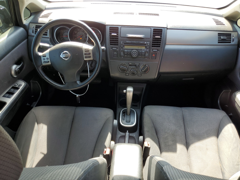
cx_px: 120
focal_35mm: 26
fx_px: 180
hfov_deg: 67.3
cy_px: 90
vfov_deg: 53.1
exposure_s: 1/147
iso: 50
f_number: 1.5
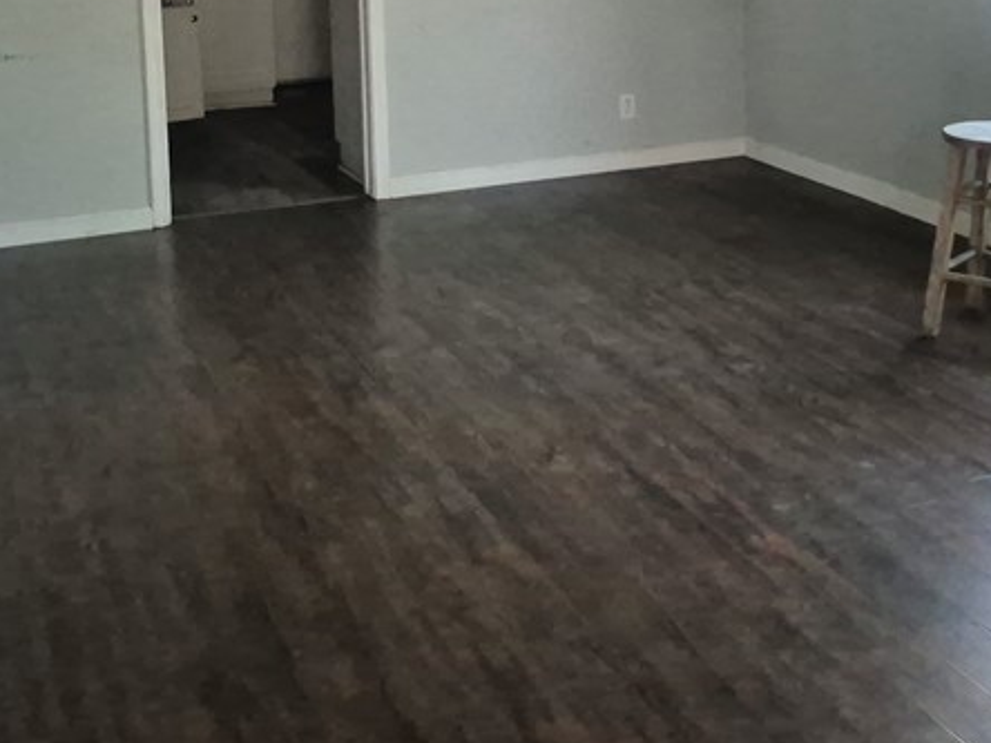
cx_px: 661
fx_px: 1517
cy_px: 36
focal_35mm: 53
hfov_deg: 35.8
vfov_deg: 26.3
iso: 640
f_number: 1.8
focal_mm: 5.4
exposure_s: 1/120
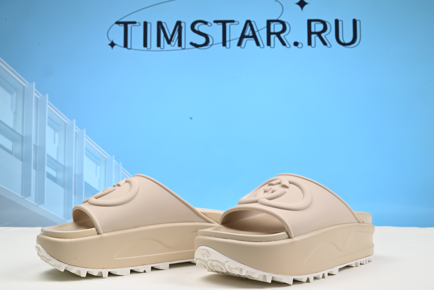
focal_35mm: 40
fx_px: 482
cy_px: 145
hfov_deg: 48.4
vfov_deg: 33.4
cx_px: 217
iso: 100
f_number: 16
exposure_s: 1/2.5
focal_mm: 40
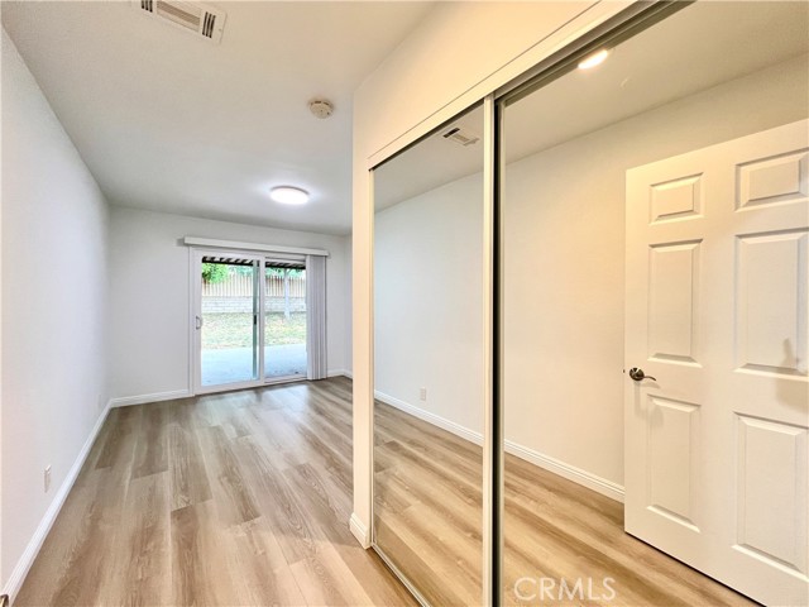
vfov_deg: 89.9
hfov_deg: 106.2
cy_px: 304
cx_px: 404
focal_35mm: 13
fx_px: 304
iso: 250
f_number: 1.8
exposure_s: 1/60
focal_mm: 1.57
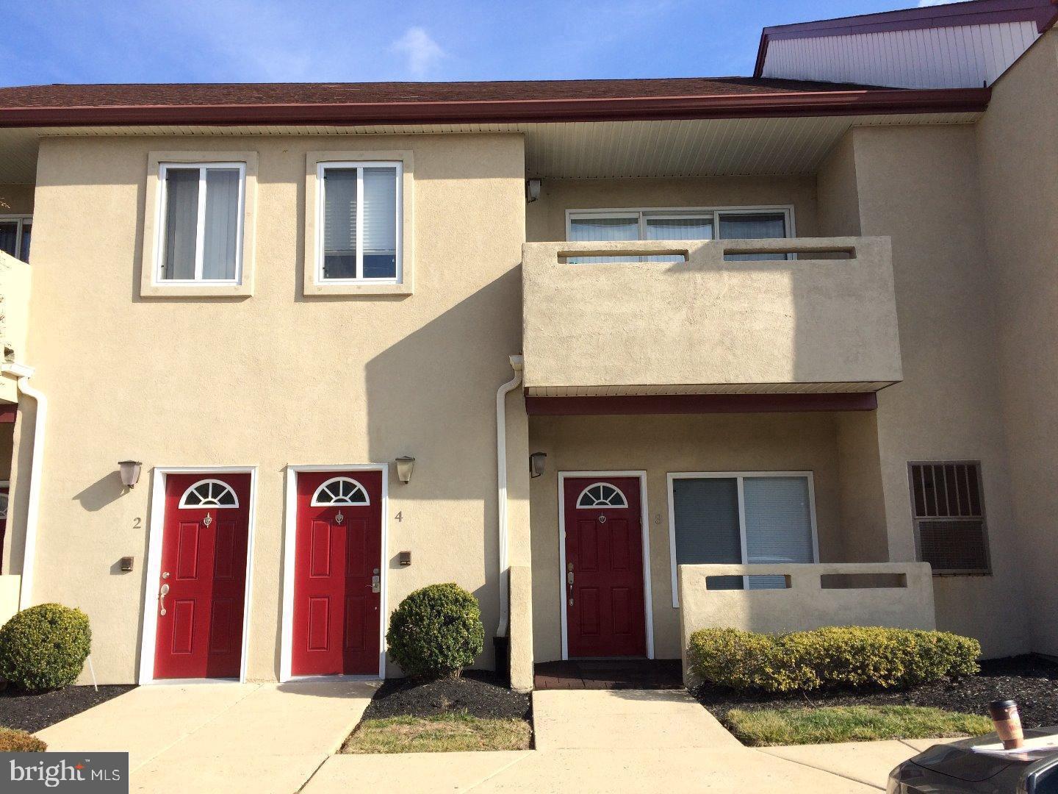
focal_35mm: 29
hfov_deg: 61.7
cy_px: 397
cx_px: 529
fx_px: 886
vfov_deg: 48.2
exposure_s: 1/1709
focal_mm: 4.15
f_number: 2.2
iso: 32
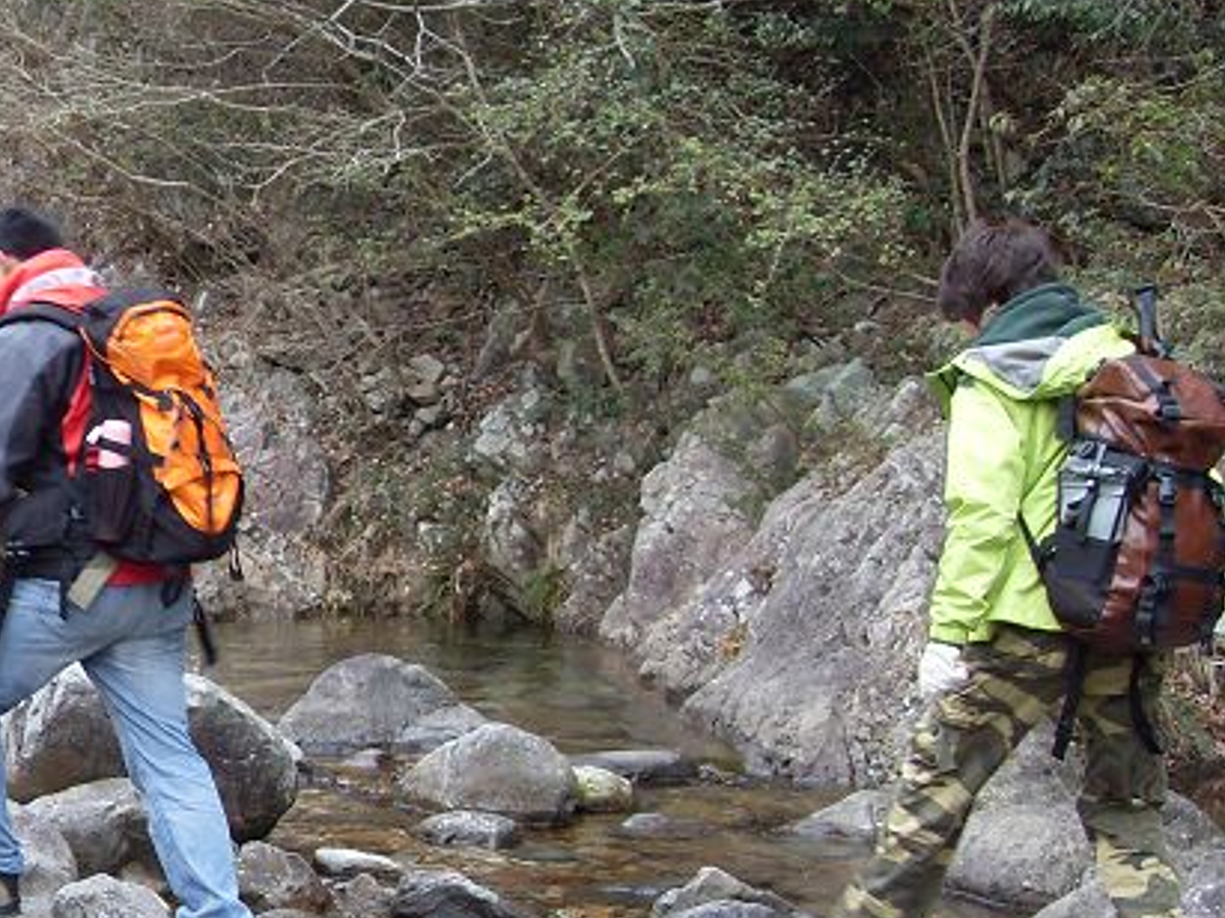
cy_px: 611
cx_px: 83
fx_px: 2547
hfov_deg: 26.0
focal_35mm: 72
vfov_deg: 20.4
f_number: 2.8
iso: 100
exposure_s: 1/60
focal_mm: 6.3
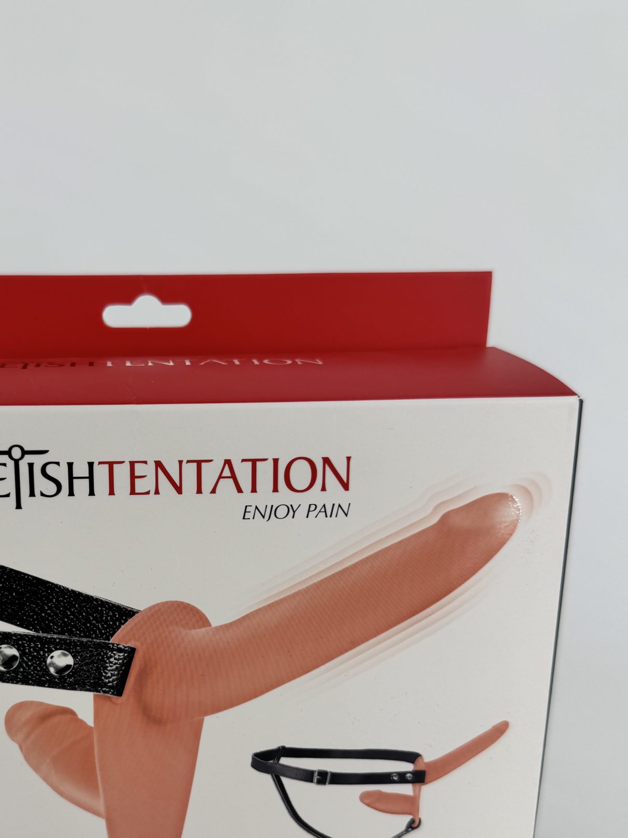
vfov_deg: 47.9
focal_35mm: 38
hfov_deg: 36.9
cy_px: 577
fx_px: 919
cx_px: 162
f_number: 1.78
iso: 80
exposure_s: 1/1285
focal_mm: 6.76
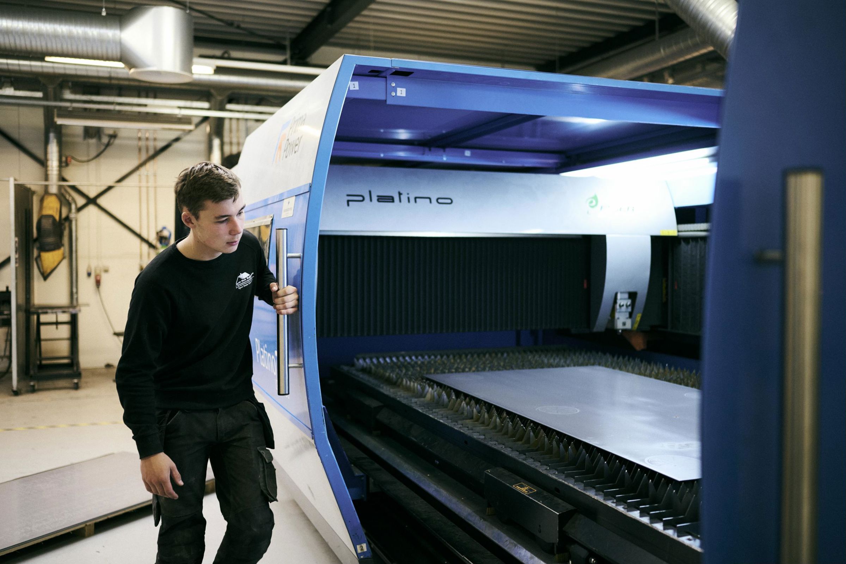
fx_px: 822
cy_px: 282
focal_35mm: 35
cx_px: 423
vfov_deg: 37.9
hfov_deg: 54.4
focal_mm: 35
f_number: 1.8
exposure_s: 1/160
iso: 800
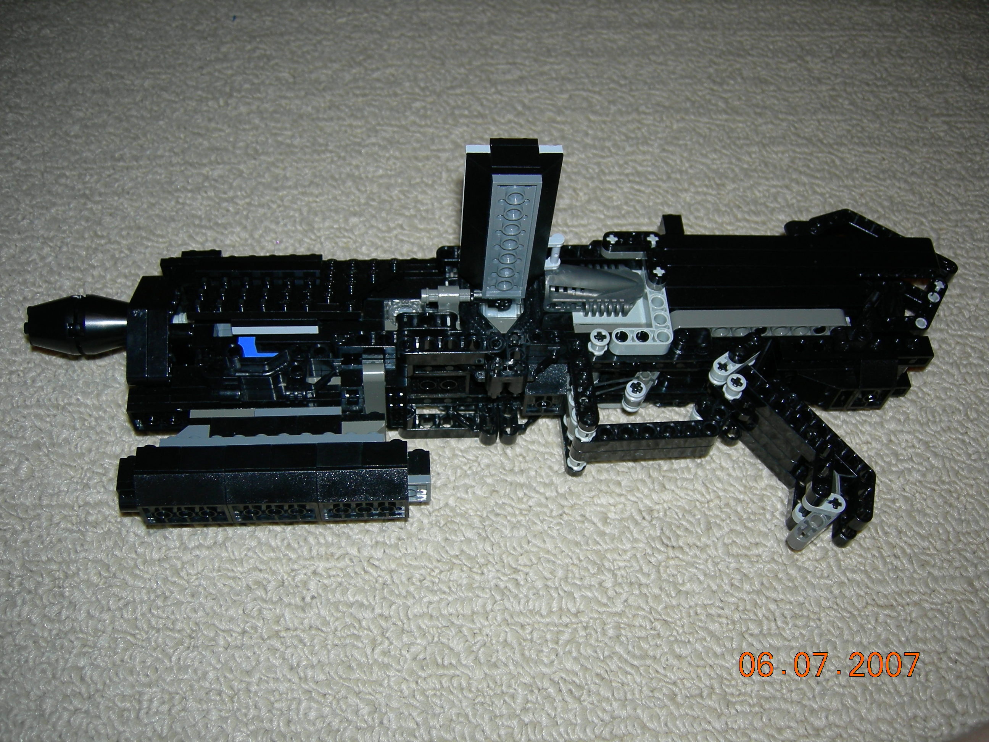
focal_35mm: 36
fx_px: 1029
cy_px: 371
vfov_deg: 39.7
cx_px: 494
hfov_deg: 51.4
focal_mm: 7.5
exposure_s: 1/60.1
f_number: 2.7
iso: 64
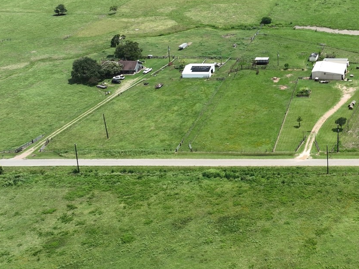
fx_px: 601
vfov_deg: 24.4
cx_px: 369
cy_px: 19
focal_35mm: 58
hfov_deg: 30.6
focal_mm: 12.29
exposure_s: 1/2000
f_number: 2.8
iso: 100
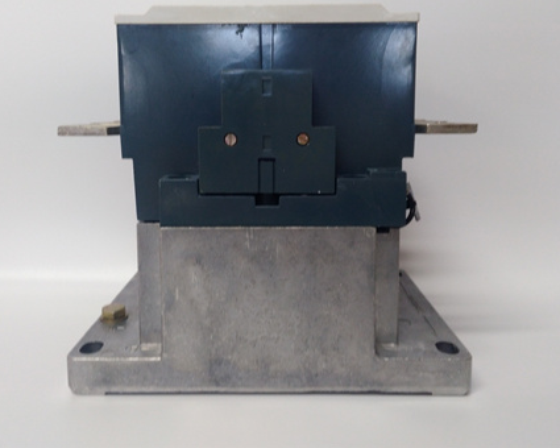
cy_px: 204
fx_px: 514
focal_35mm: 31
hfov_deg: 57.2
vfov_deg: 47.1
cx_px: 270
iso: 194
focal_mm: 3.79
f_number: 2
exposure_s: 1/33
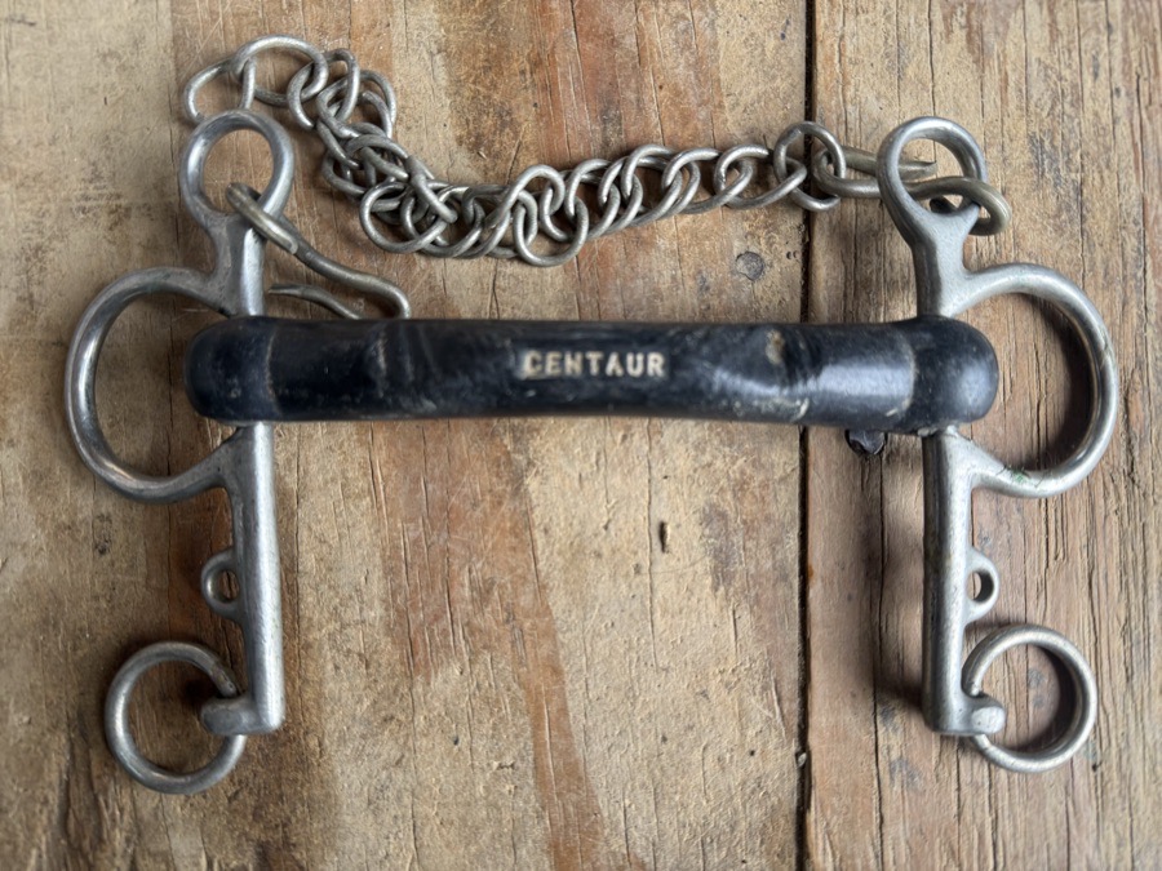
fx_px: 806
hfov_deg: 71.6
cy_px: 436
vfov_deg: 56.8
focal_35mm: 24
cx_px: 581
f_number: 1.78
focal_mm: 6.76
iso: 125
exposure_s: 1/148
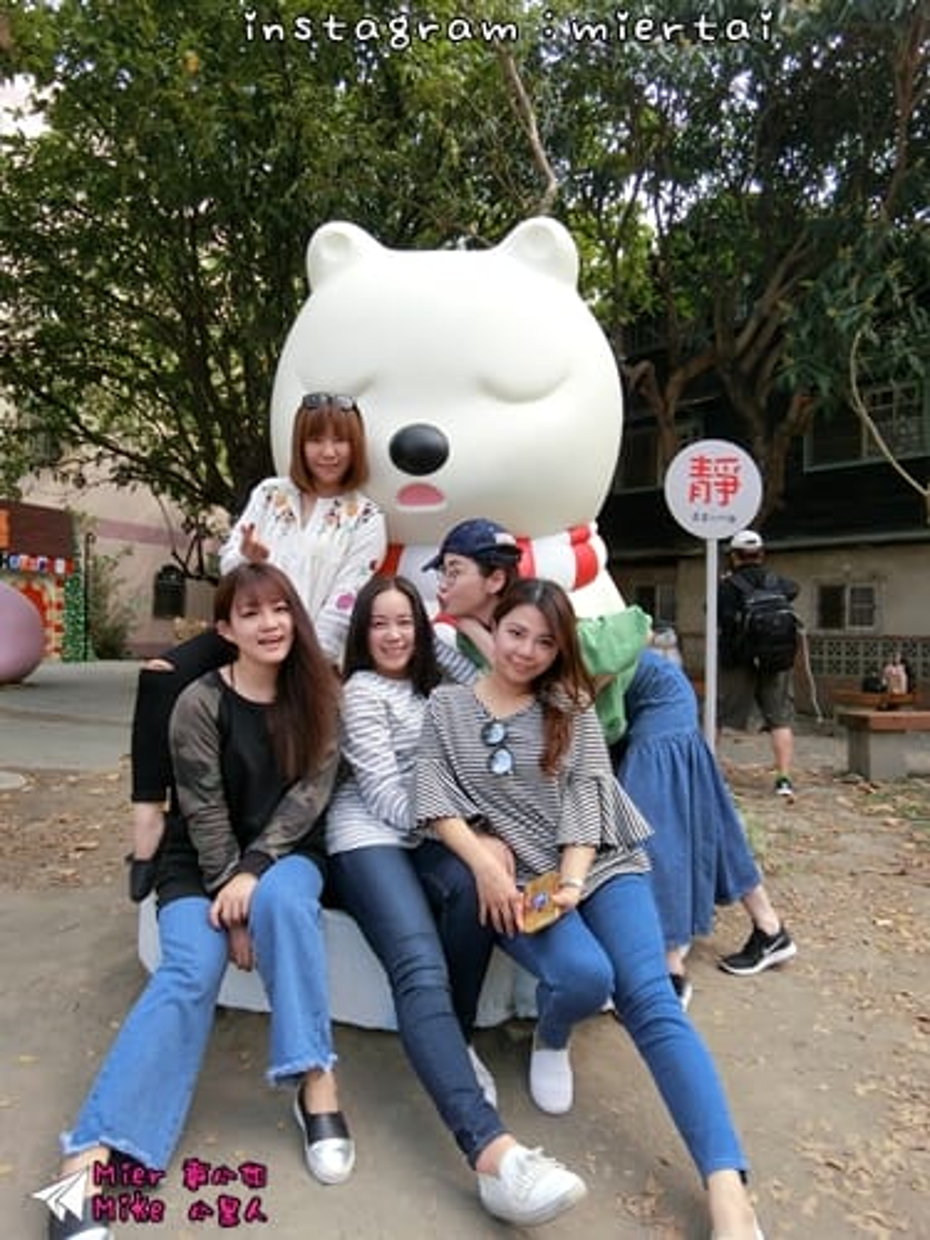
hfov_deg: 63.4
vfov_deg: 79.0
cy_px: 620
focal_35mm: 21
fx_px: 752
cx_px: 465
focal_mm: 4.58
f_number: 2.8
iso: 80
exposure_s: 1/320
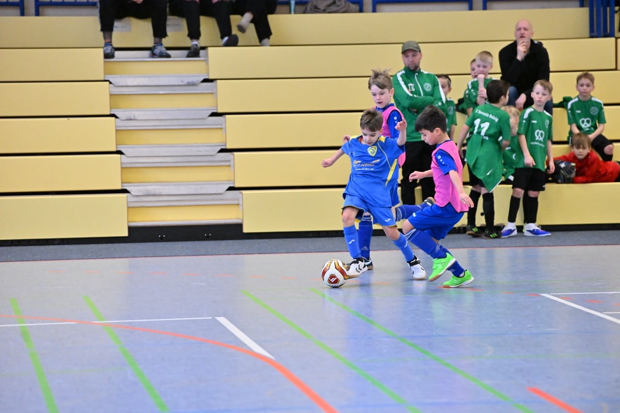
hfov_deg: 12.8
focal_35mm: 160
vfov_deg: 8.6
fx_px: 2755
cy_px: 206
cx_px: 310
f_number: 3.5
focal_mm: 160
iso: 8000
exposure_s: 1/1000
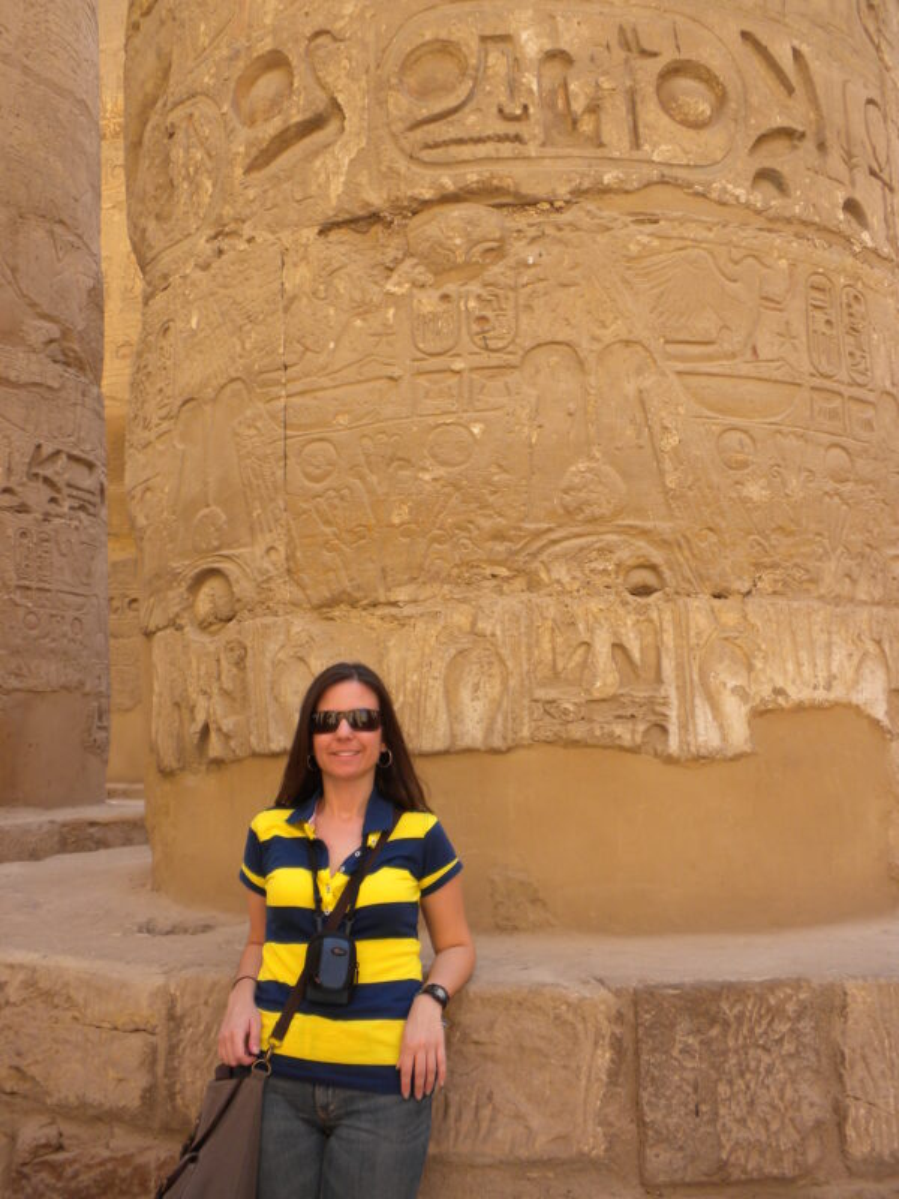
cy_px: 600
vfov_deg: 50.1
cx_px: 450
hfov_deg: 38.7
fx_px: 1281
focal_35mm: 37
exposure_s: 1/122
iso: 64
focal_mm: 6.6
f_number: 3.5
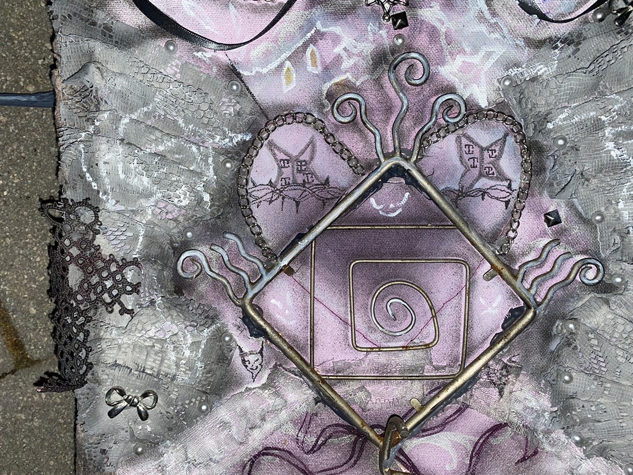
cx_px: 316
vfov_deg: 53.1
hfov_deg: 67.3
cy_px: 238
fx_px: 475
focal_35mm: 26
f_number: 1.8
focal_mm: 4.25
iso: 32
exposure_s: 1/48
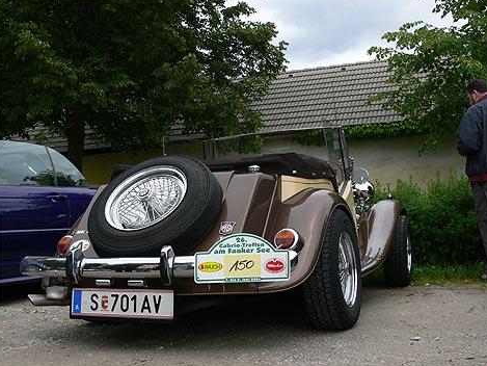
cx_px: 244
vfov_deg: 32.9
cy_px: 183
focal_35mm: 44
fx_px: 619
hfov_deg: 42.9
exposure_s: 1/640
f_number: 3.6
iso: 100
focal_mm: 9
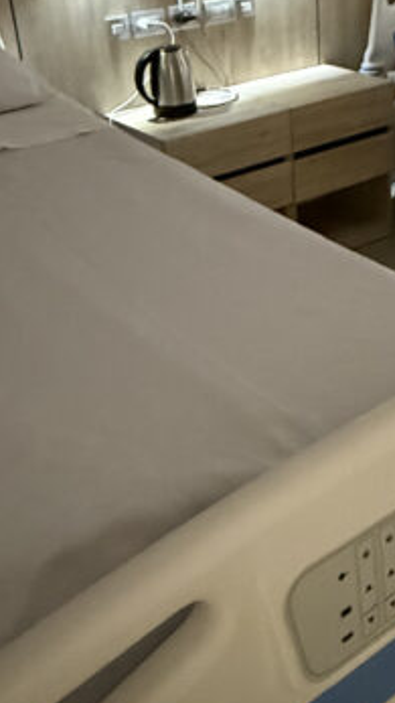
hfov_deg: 26.3
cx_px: 273
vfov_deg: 45.1
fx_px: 839
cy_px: 263
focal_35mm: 45
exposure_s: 1/33
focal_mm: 2.22
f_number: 2.2
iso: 1600
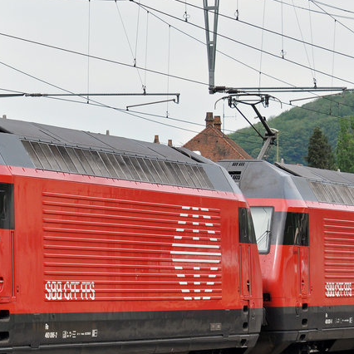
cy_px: 141
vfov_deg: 7.0
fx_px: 2904
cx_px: 16
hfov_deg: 7.0
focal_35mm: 251
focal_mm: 70
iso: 320
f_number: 6.3
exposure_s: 1/1000
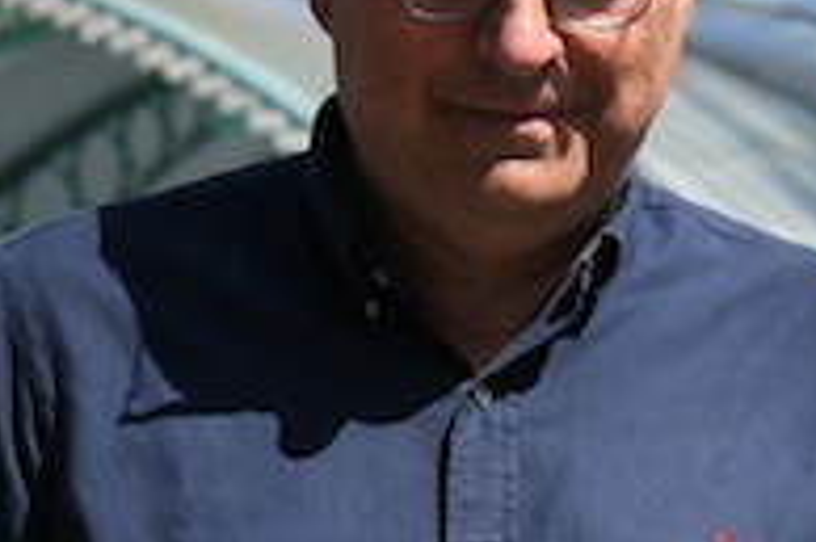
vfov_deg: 4.7
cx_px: 1005
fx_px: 6590
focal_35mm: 291
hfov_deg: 7.0
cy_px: 468
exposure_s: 1/1250
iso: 250
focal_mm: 55
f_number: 5
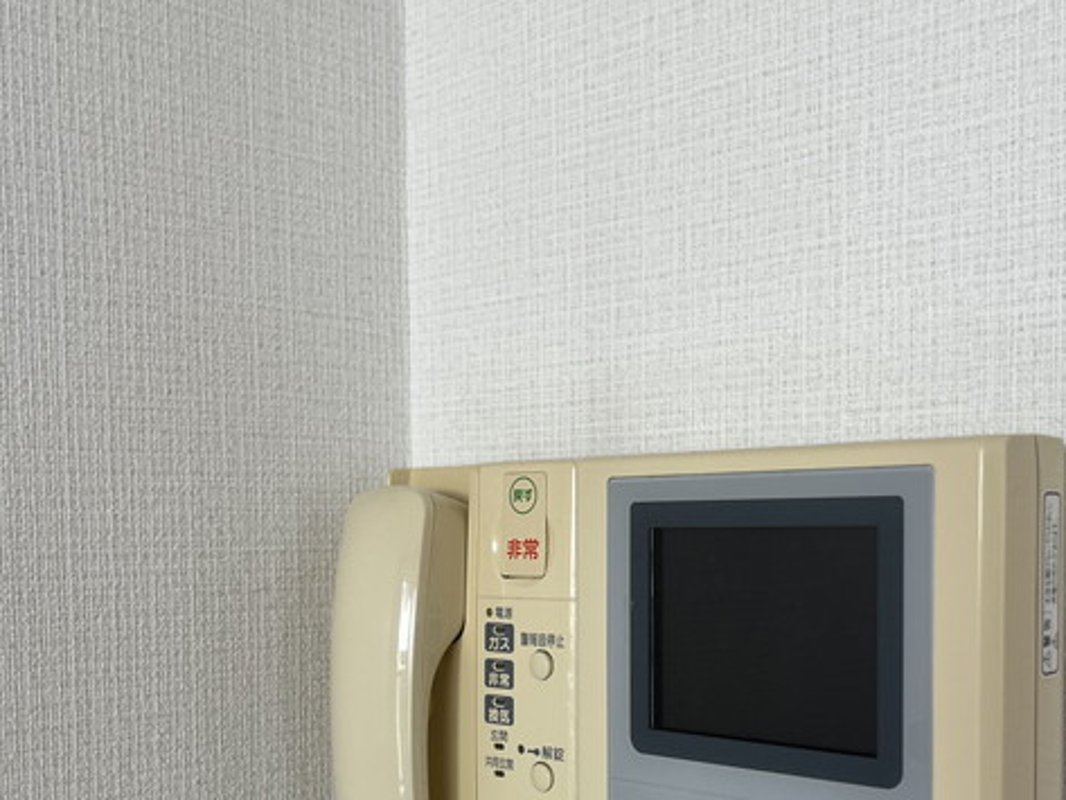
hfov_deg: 42.8
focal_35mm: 44
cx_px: 633
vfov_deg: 32.3
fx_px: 1355
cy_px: 602
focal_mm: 5.1
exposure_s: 1/100
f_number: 1.6
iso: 40
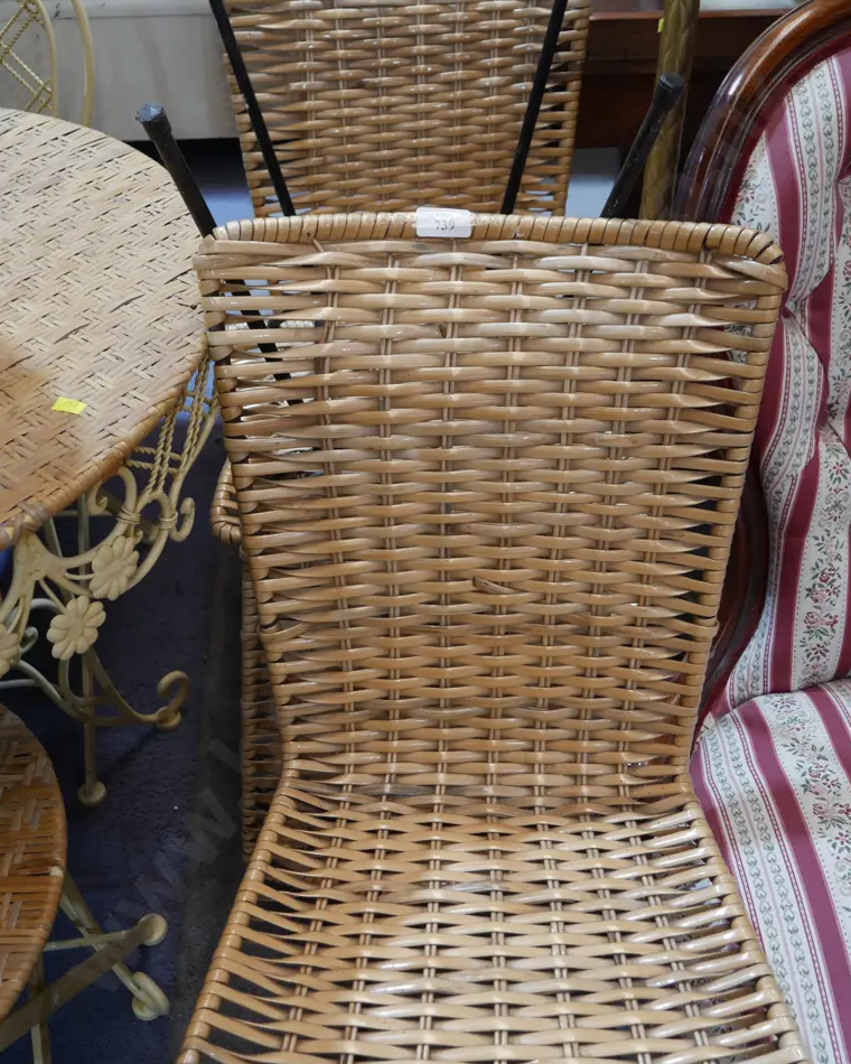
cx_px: 428
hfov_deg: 37.3
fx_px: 1259
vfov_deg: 45.8
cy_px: 531
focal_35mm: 40
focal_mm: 19
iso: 400
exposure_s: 1/60
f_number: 4.1
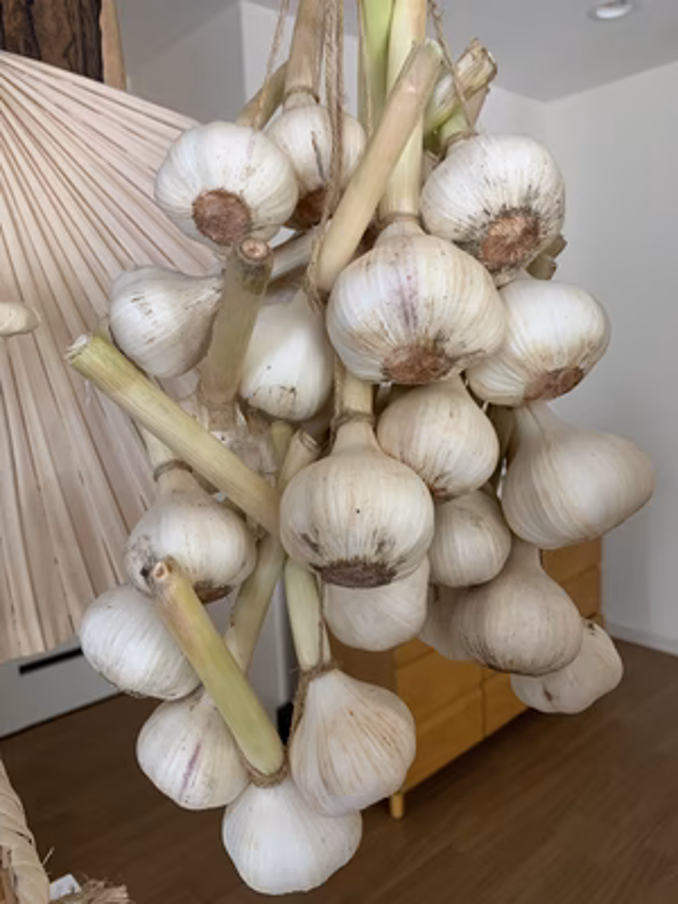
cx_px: 339
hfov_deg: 53.1
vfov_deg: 67.3
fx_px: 679
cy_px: 452
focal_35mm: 26
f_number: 1.8
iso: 125
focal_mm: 4.25
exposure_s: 1/60
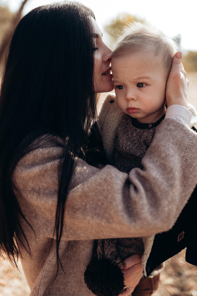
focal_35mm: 35
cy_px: 148
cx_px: 98
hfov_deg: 37.9
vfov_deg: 54.4
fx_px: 287
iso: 125
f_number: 1.8
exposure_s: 1/1000
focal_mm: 35
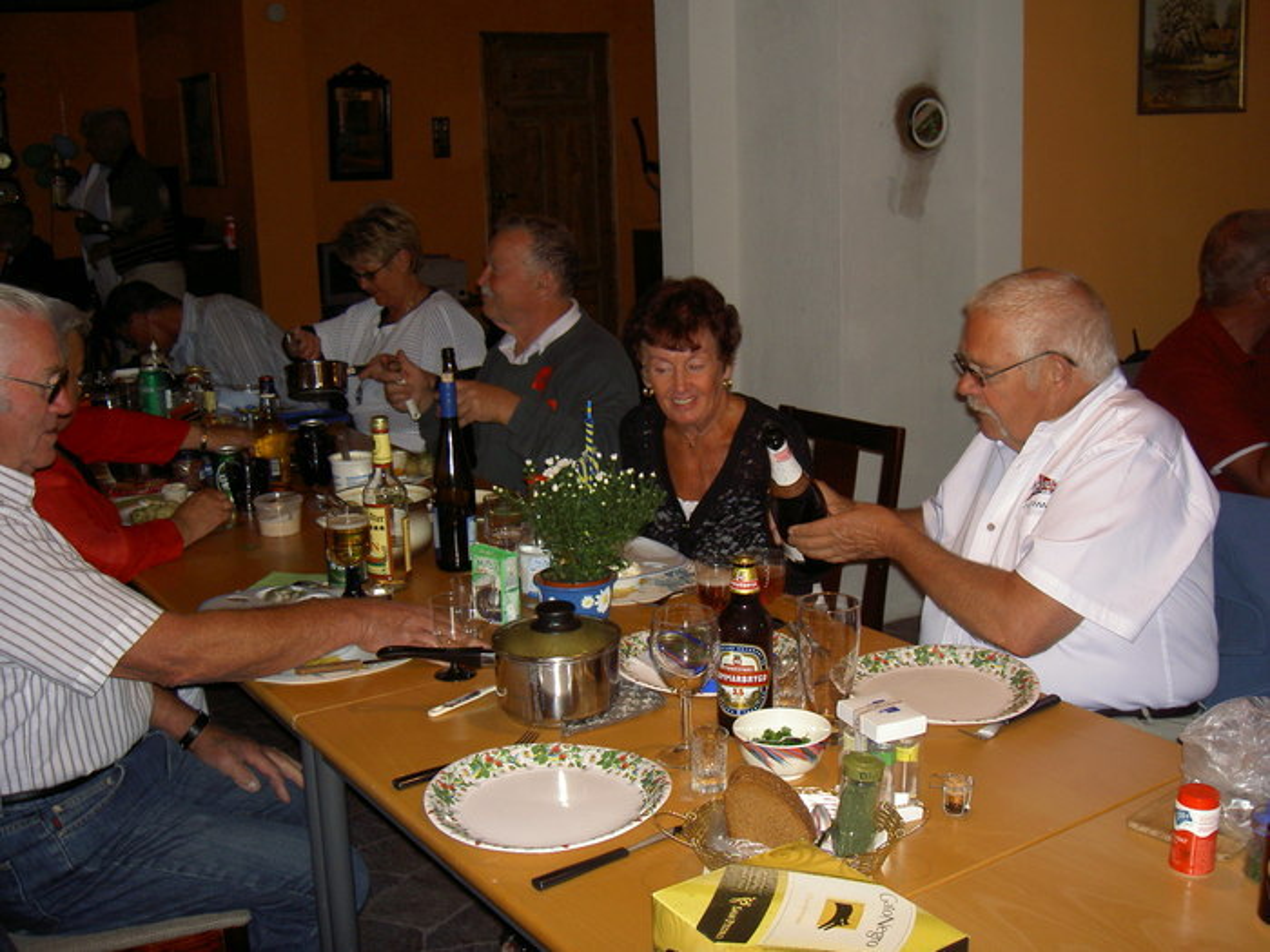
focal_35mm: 39
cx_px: 635
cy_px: 476
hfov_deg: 47.9
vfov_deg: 36.8
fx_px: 1431
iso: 100
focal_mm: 8
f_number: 2.8
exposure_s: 1/60
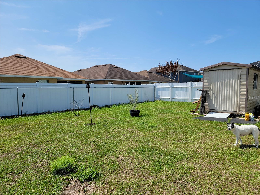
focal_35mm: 24
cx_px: 130
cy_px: 98
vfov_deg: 56.8
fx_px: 180
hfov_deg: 71.6
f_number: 1.8
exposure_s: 1/1293
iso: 16
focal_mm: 6.7
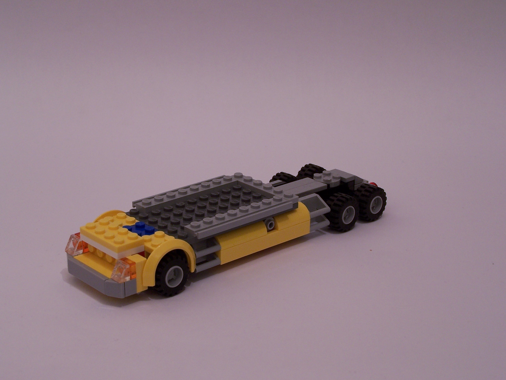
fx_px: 979
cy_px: 190
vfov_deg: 21.9
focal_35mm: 67
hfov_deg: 29.0
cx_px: 253
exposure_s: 1/6
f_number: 3.2
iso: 80
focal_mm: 11.1
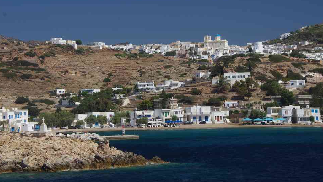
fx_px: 913
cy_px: 81
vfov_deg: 11.4
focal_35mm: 107
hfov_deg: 20.1
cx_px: 165
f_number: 11
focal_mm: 65
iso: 200
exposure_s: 1/160
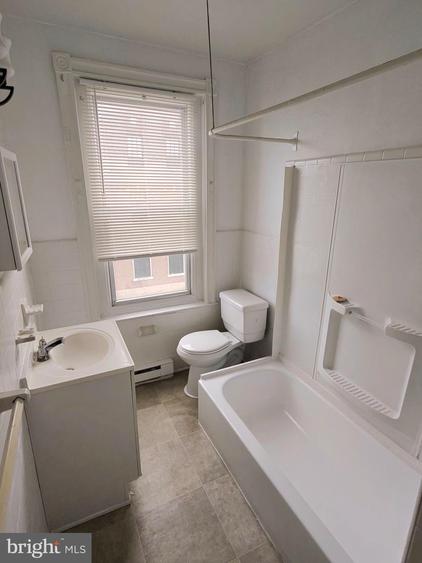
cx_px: 211
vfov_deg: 106.2
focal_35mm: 13
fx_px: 211
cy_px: 282
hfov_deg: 89.9
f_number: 2.2
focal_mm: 2.24
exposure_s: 1/120
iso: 97
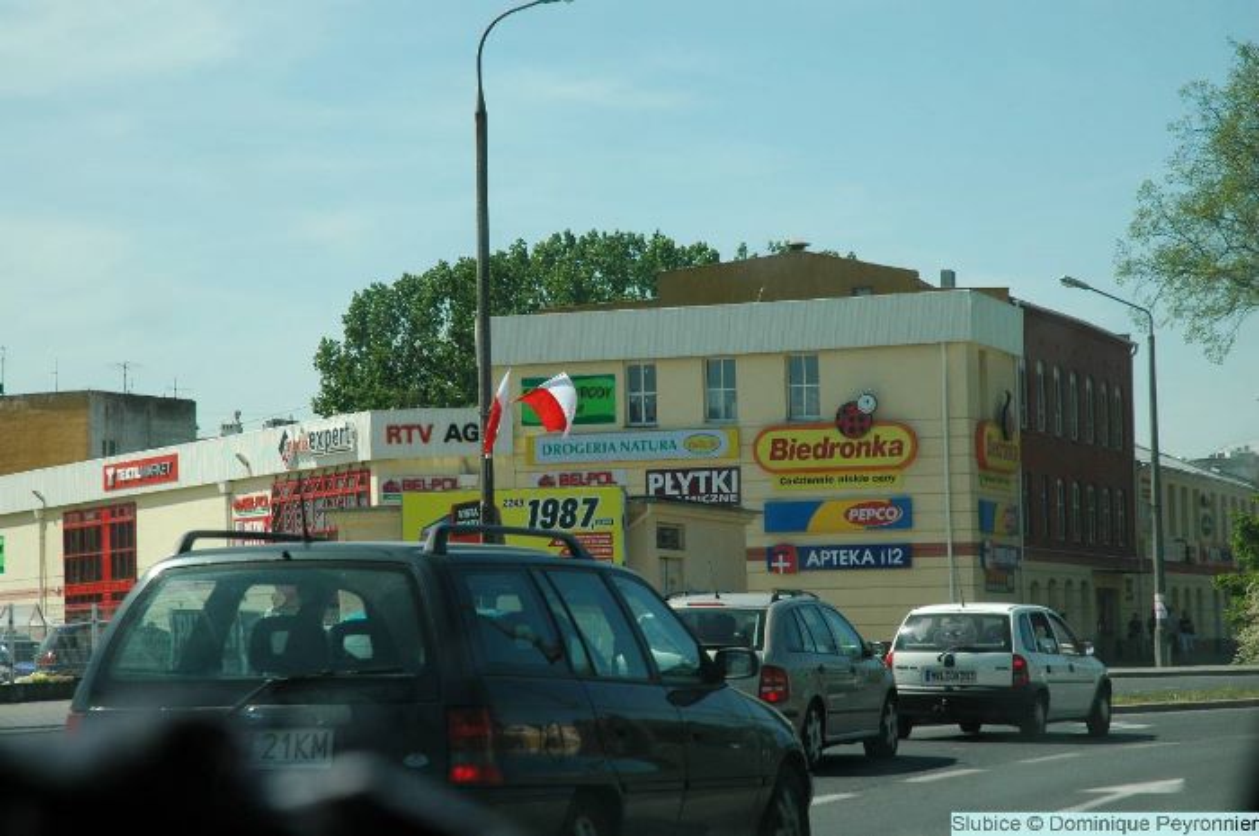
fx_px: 3668
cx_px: 630
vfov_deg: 13.0
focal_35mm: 105
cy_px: 418
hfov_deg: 19.5
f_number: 8
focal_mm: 70
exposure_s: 1/750
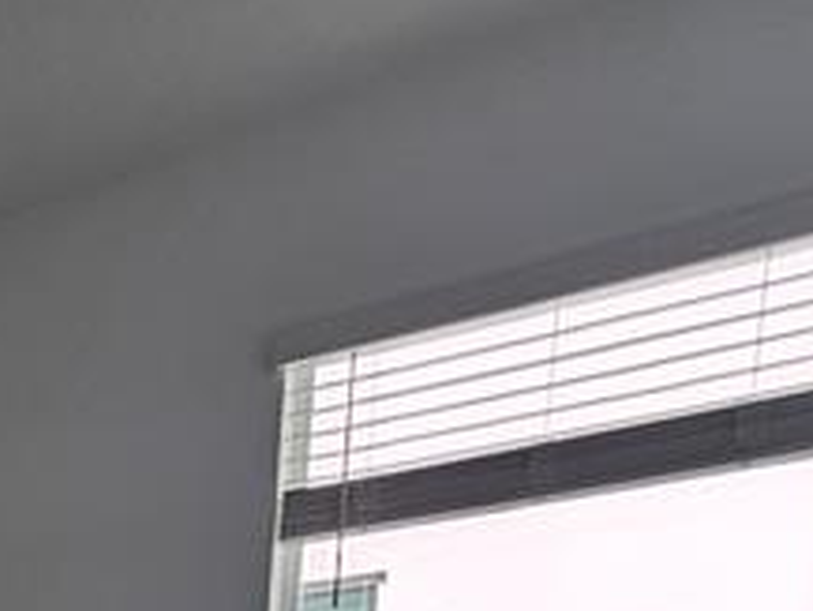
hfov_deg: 26.0
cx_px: -472
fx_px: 1128
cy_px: 1057
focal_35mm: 48
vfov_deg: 21.6
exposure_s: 1/125
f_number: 2.2
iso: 50
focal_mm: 2.2
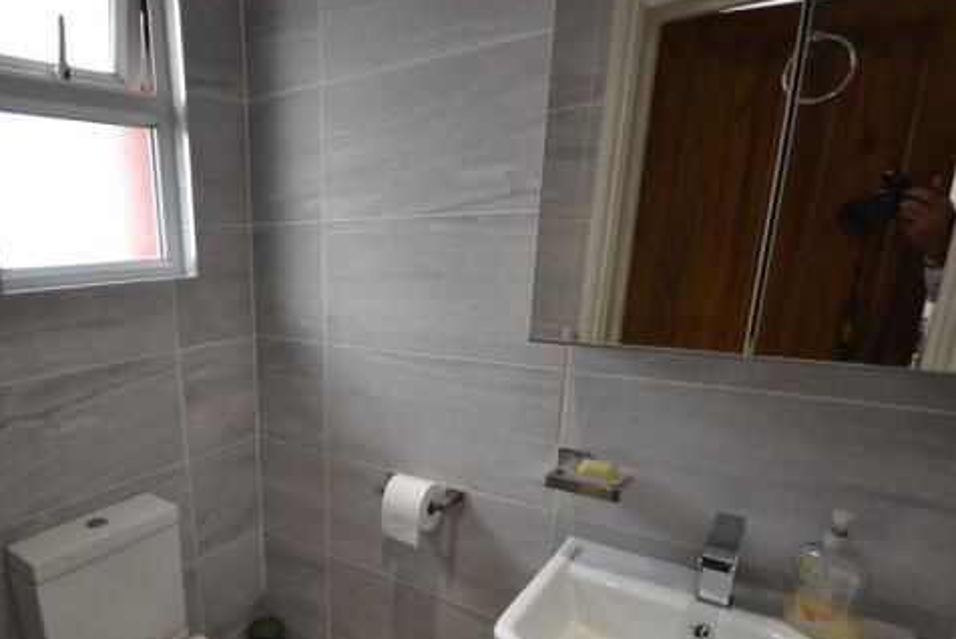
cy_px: 417
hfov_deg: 73.9
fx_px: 603
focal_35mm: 23
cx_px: 300
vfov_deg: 54.9
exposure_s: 1/60
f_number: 4.2
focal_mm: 11
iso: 450
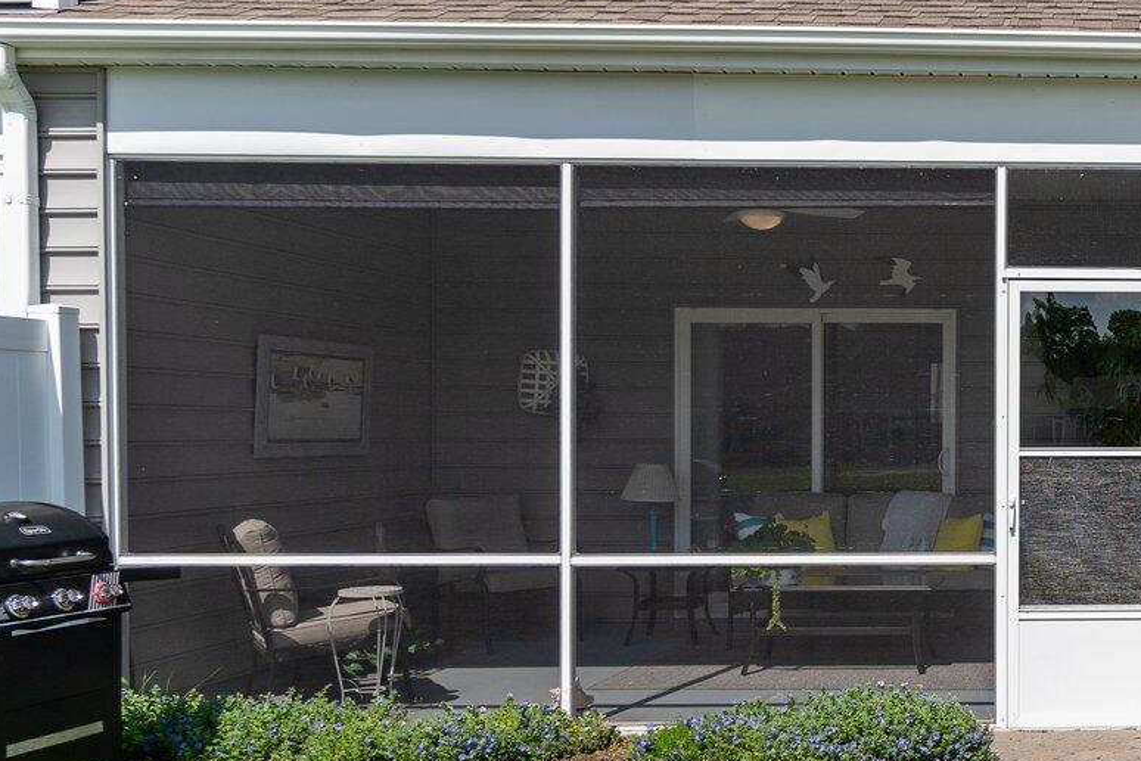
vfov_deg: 29.8
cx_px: 1197
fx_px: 1426
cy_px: 455
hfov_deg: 37.8
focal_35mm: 45
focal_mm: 17
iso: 125
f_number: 3.5
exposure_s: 1/2500
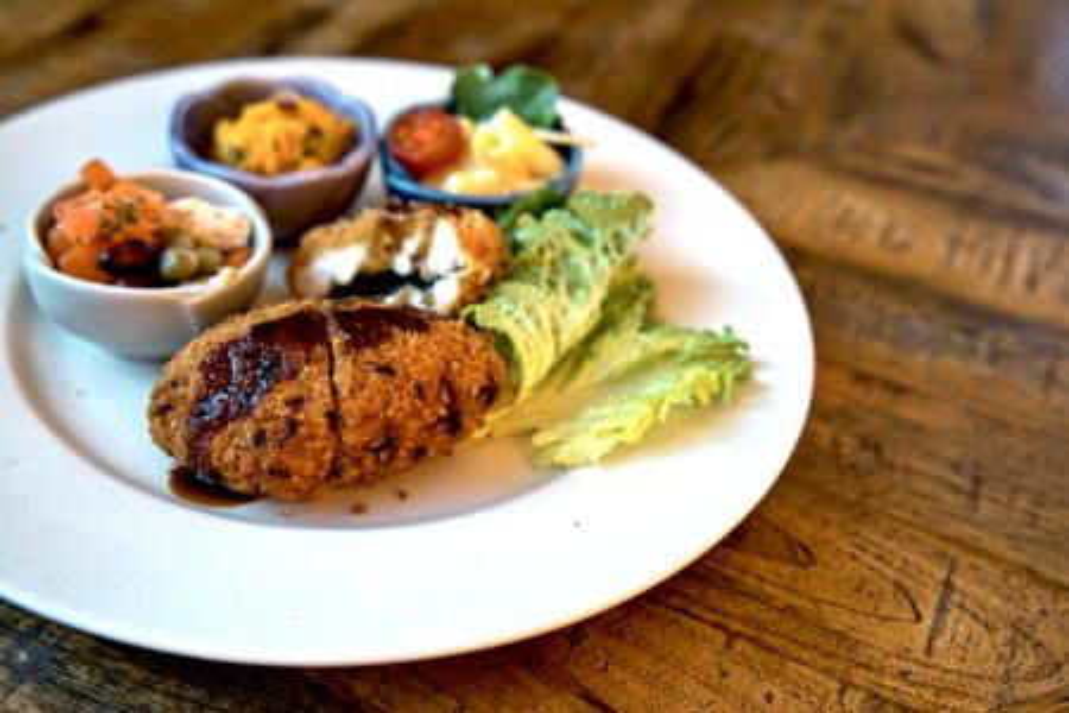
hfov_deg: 47.4
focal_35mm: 41
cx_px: 534
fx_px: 1217
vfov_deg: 32.6
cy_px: 356
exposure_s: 1/25
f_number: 4.5
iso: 100
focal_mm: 41
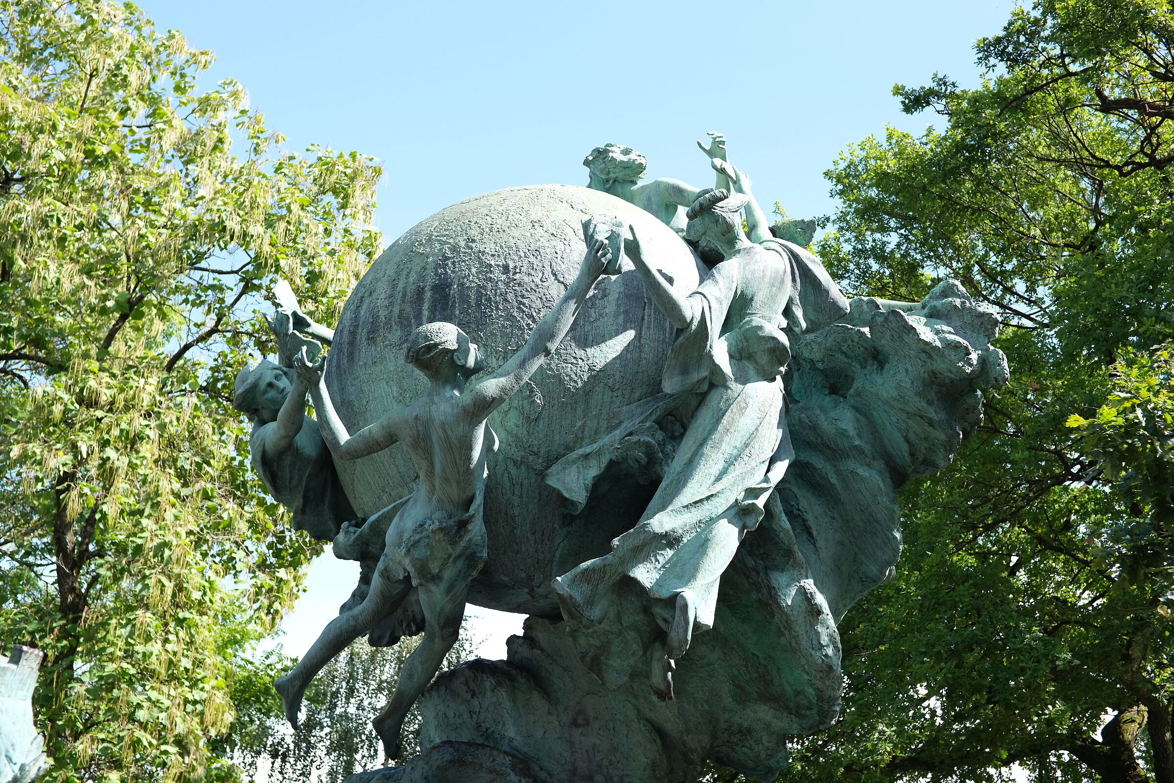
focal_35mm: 48
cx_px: 587
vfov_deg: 28.1
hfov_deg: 41.1
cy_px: 392
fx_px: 1565
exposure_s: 1/400
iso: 160
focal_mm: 32
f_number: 3.6
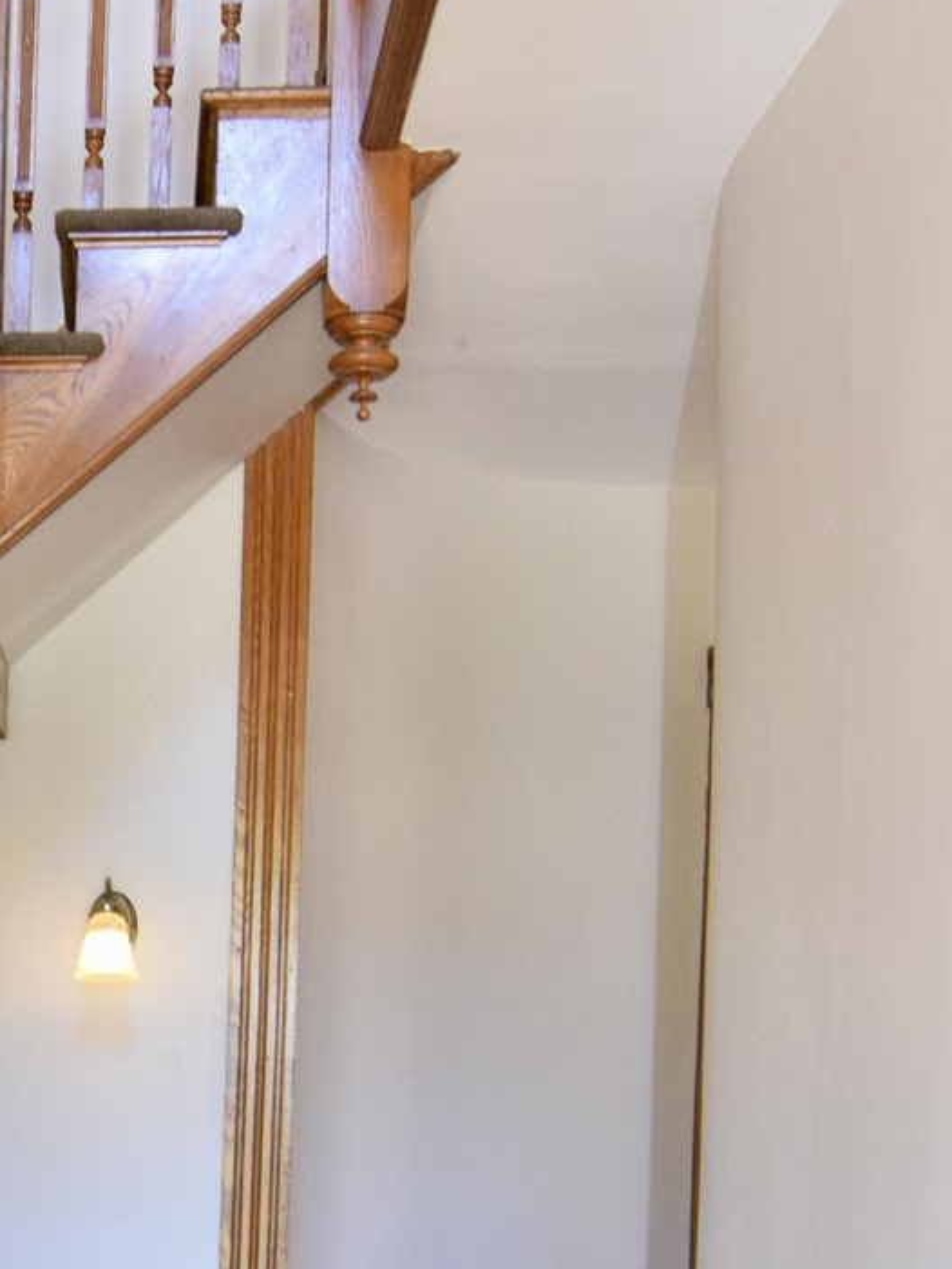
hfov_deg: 22.2
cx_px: -147
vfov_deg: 30.8
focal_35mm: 62
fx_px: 2257
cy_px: 968
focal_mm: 13
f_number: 3.2
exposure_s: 1/60
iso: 800
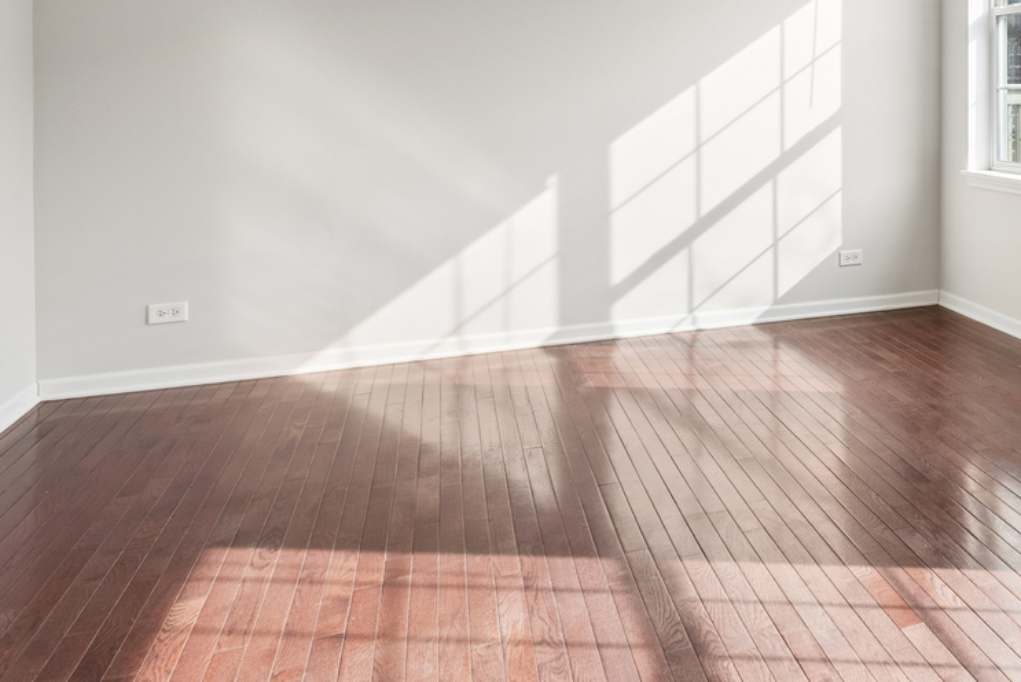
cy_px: 95
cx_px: 1005
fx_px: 1050
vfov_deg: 34.4
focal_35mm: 37
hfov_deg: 44.6
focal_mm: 17
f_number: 8
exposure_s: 1/100
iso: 400
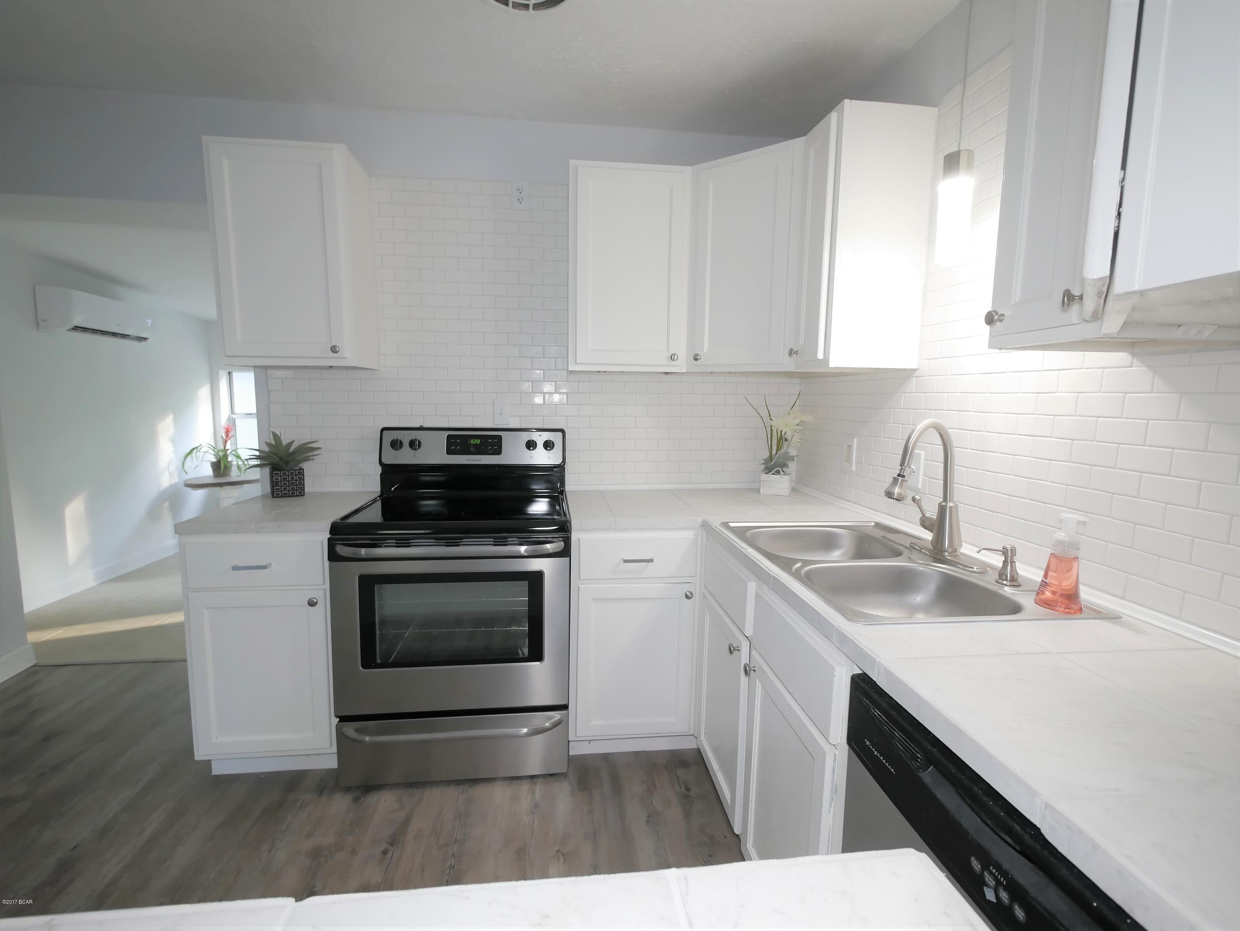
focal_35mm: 16
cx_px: 620
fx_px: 573
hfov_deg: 94.5
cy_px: 466
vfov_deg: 78.1
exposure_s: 1/25
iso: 800
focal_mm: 8
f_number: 4
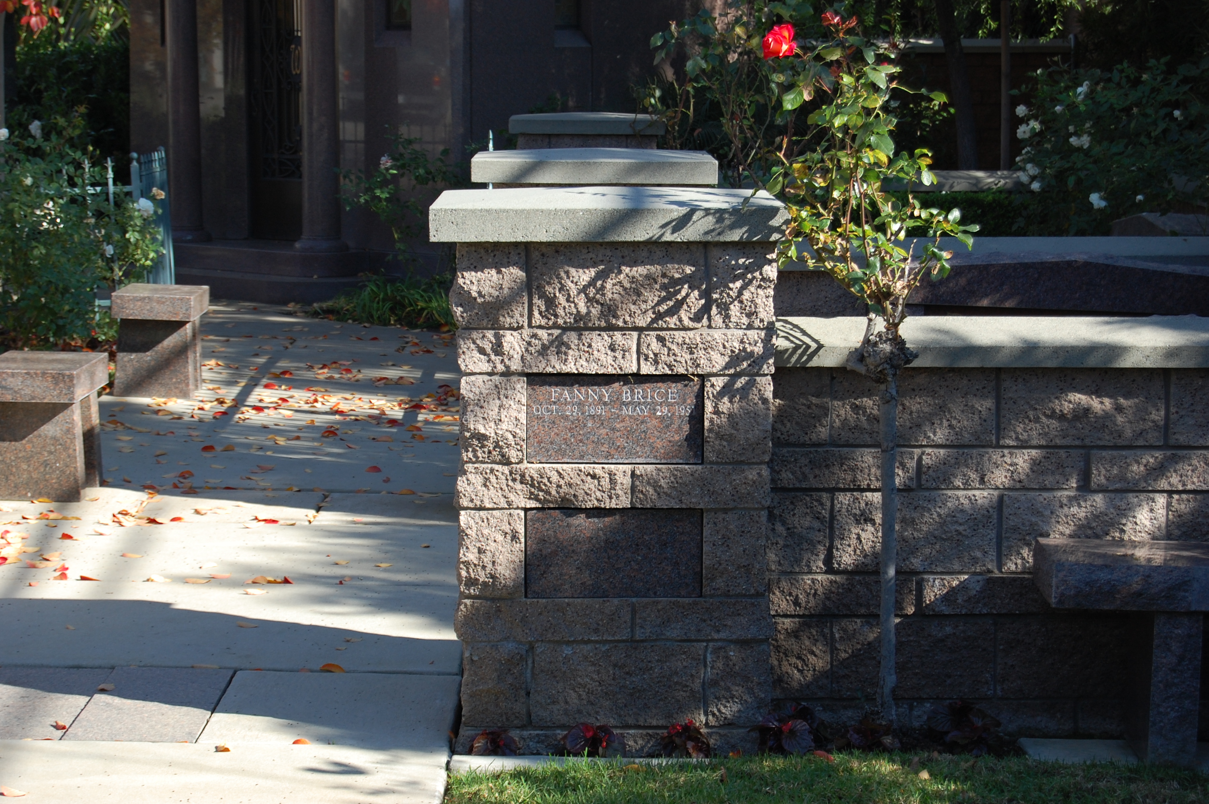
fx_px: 2768
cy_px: 402
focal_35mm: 82
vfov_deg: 16.5
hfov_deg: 24.6
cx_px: 604
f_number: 7.1
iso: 200
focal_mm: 55
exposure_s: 1/200
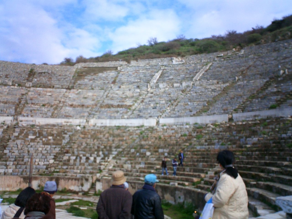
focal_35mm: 37
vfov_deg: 38.7
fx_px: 312
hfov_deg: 50.1
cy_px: 110
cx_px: 146
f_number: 3.5
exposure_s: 1/800
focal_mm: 5.6
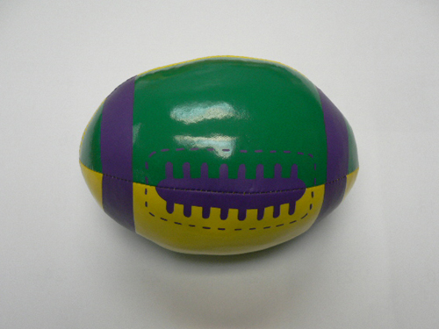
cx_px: 220
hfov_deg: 52.6
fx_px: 444
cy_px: 164
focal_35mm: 35
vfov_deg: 40.7
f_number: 2.8
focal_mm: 5.8
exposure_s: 1/20
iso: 100
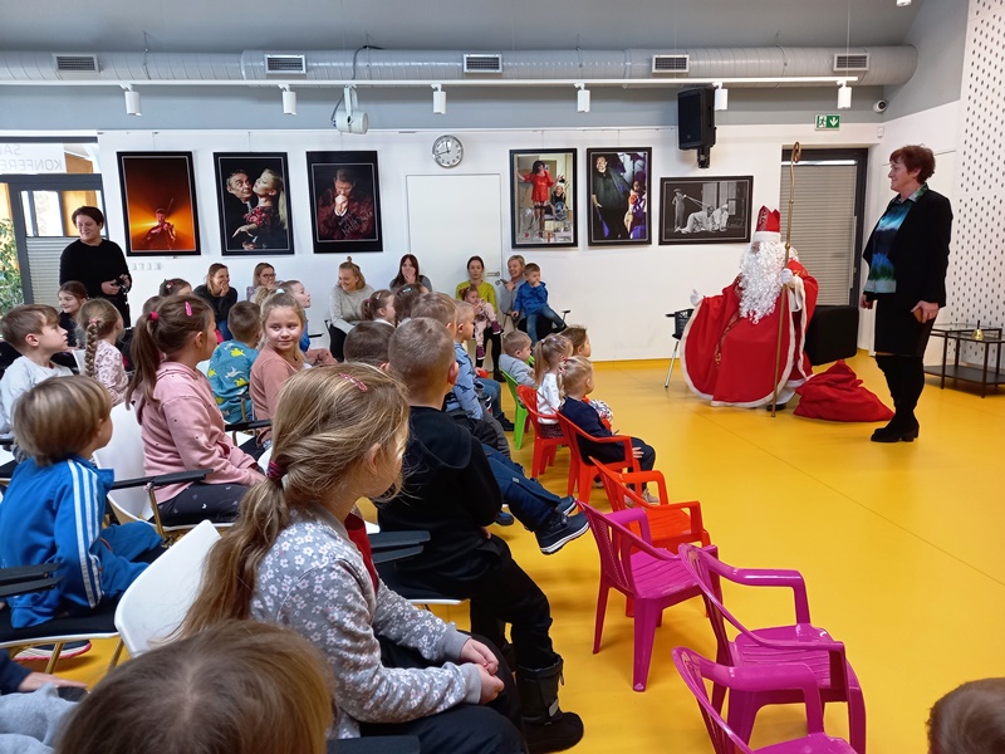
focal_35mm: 25
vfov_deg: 54.9
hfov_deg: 69.4
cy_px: 377
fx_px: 726
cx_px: 502
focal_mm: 4.6
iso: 200
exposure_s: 1/50
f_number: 2
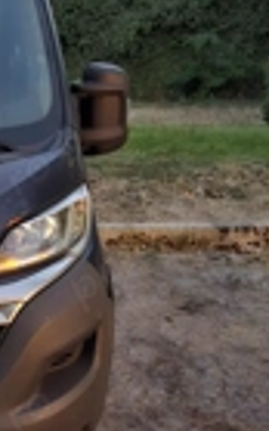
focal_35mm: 70
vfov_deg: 29.2
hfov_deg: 16.6
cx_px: -158
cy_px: 279
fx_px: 820
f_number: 1.8
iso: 1000
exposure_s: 1/20
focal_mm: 5.54
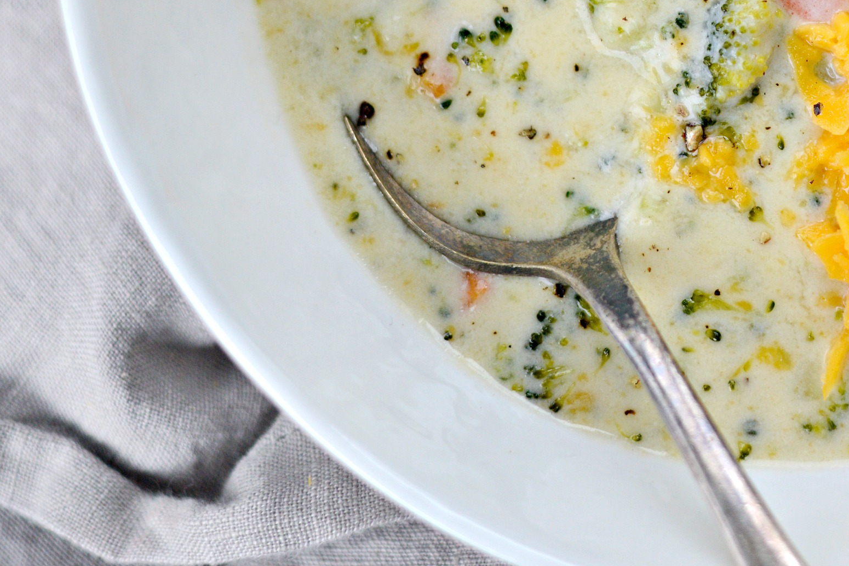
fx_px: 2524
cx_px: 799
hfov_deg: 18.7
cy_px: -33
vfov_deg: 12.6
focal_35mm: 107
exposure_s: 1/800
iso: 900
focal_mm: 50
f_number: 2.8
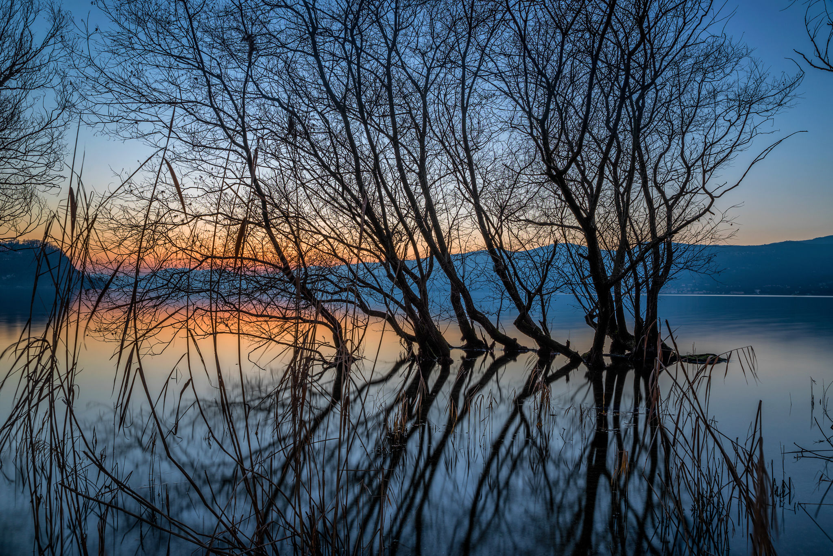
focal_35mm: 24
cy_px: 278
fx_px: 555
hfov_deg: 73.7
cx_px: 416
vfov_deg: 53.2
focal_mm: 24
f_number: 9
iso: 100
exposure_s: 30
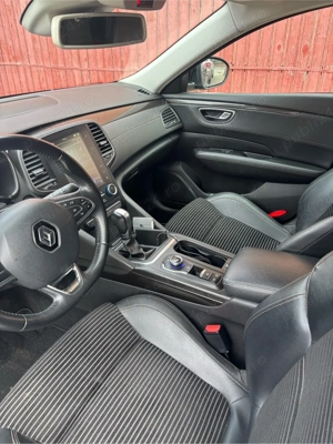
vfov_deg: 67.3
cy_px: 222
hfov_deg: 53.1
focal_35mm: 26
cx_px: 166
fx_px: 333
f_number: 1.6
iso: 64
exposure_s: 1/121
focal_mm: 5.96
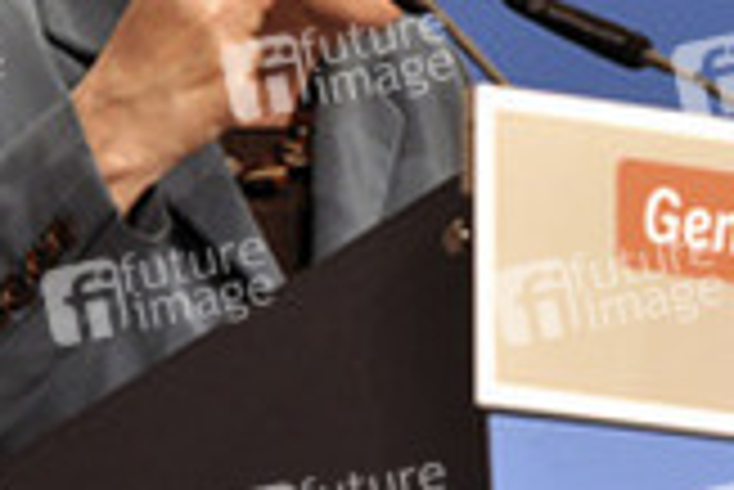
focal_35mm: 704
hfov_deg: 2.9
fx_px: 14366
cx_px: 669
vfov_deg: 2.0
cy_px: -45
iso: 1250
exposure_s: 1/200
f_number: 8
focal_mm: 170
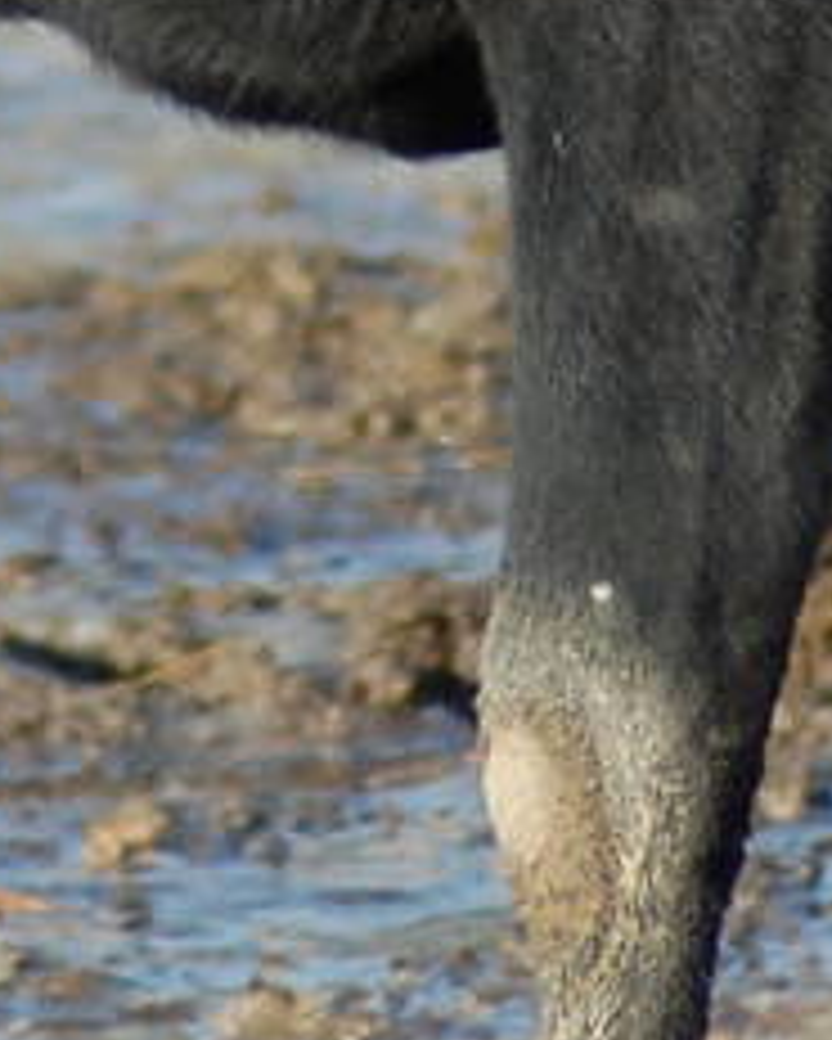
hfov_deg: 0.8
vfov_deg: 1.0
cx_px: 153
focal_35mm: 1902
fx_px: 58513
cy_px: -266
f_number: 4.8
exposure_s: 1/640
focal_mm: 195
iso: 400
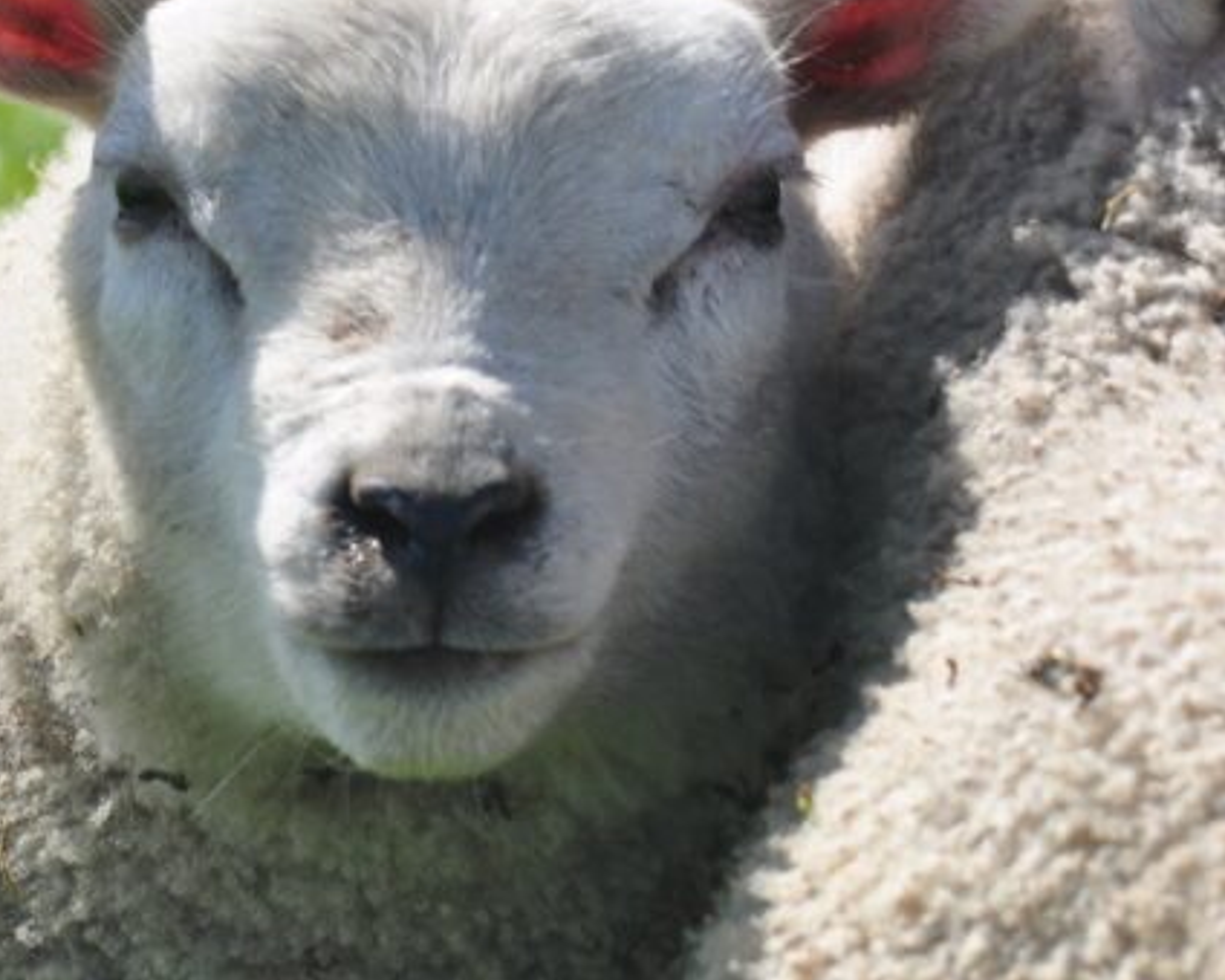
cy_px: 318
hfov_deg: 2.4
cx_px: 673
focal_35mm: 797
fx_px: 28889
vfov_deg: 1.9
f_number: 10
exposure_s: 1/250
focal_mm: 300
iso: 200
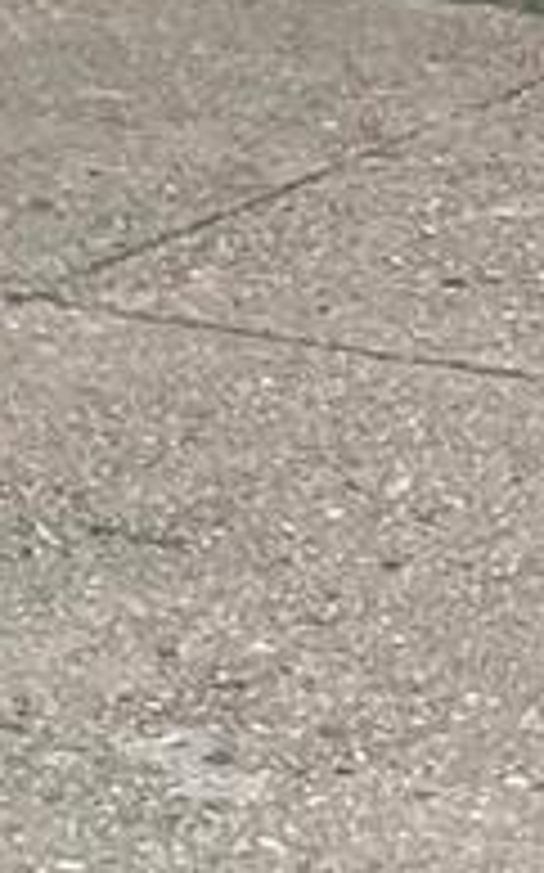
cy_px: -279
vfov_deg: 9.4
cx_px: -1493
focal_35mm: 218
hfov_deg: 5.4
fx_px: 5179
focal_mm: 4.2
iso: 32
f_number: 1.6
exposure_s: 1/670
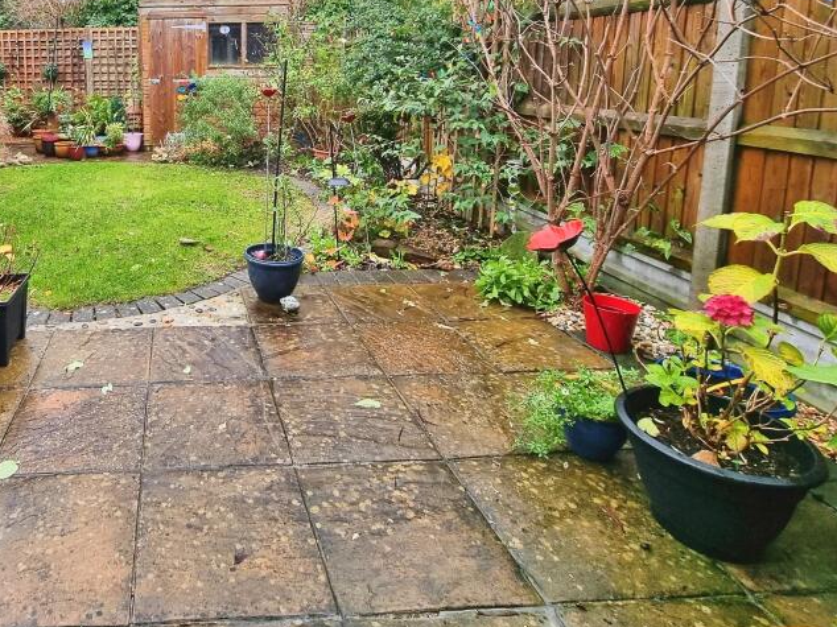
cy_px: 127
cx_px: 185
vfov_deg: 58.6
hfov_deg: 72.1
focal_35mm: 21
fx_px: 508
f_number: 2.2
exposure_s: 1/50
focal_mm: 2.2
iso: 64
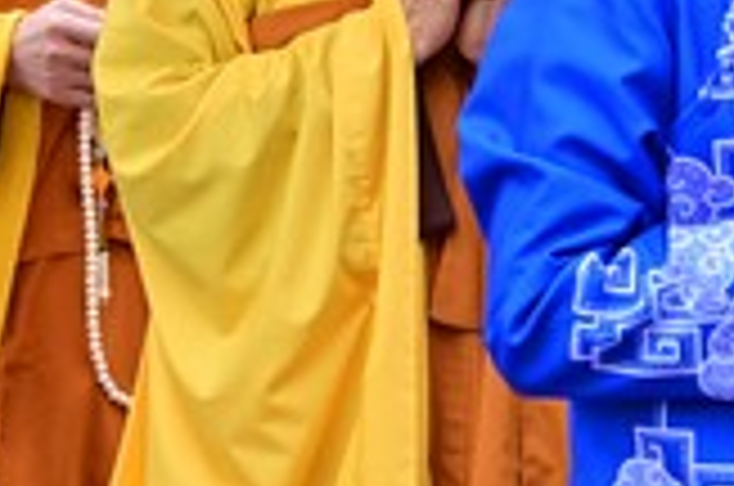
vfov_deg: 5.3
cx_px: 464
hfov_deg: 8.0
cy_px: 166
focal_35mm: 259
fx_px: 5270
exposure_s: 1/200
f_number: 5
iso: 100
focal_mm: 65
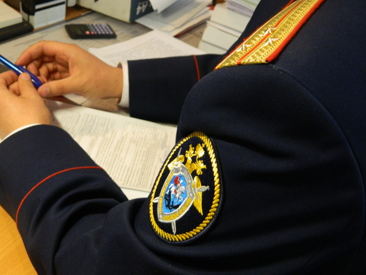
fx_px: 497
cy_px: 138
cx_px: 183
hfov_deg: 40.4
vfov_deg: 30.9
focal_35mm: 47
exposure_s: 1/25
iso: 400
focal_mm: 8.4
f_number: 3.6
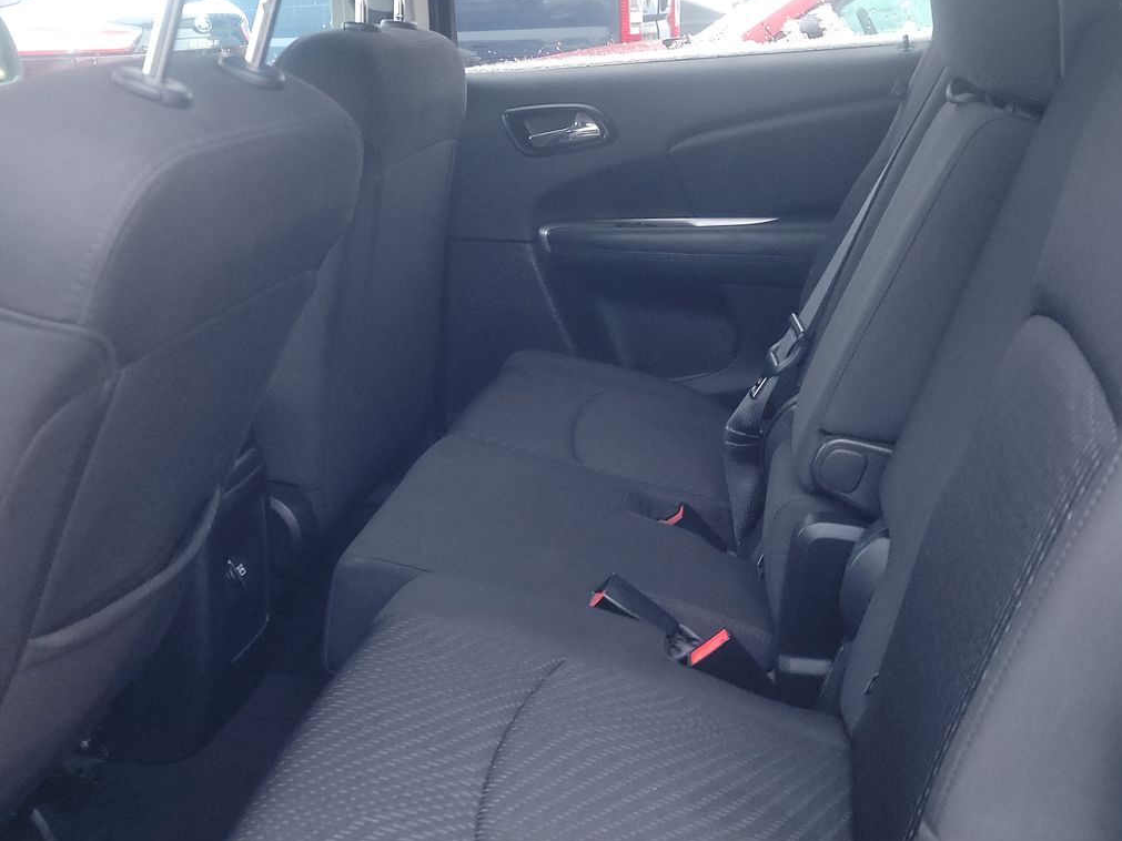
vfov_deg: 37.7
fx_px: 1232
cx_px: 586
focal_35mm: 38
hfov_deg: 49.0
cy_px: 377
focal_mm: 6.7
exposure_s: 1/14
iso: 1020
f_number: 1.8
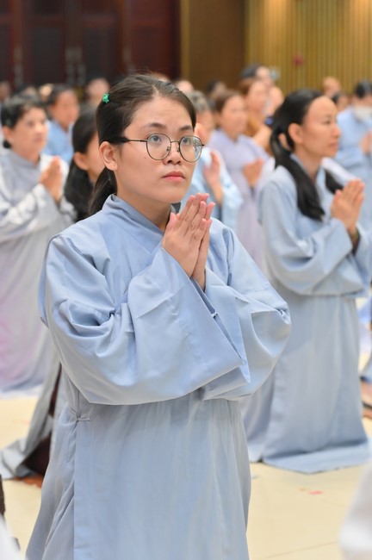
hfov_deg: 11.4
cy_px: 280
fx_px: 1864
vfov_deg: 17.1
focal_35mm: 120
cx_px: 186
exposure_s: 1/60
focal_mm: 120
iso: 1600
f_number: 5
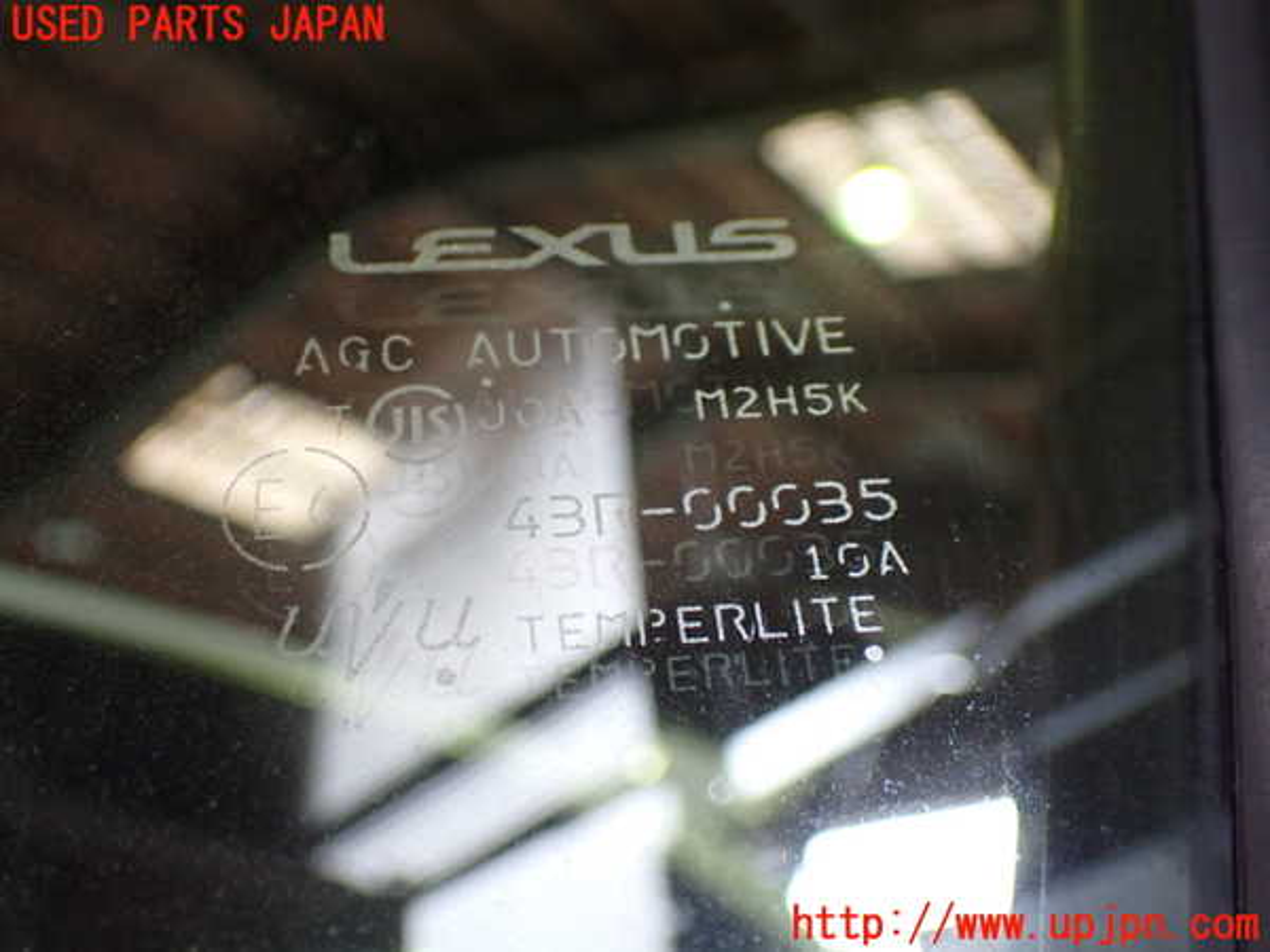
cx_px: 635
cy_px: 476
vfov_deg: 35.1
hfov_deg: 45.8
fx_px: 1504
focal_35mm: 41
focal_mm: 7.31
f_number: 2.8
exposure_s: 1/160
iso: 800
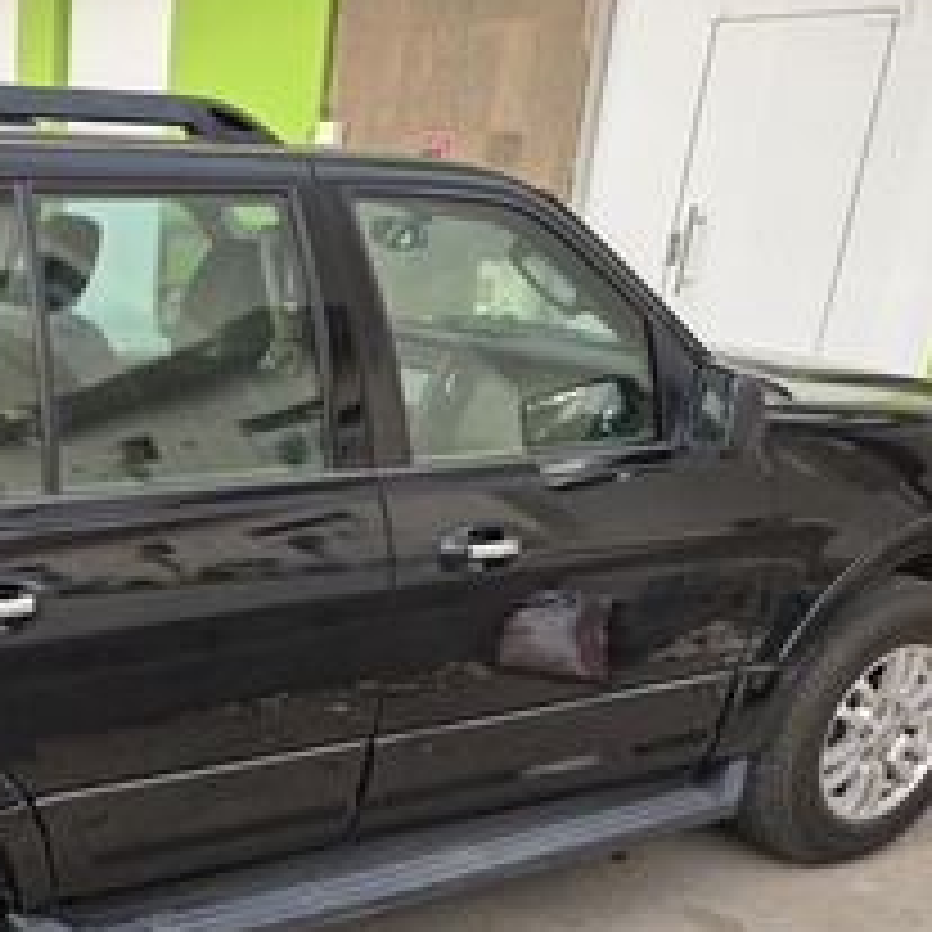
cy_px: 714
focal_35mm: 45
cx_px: 20
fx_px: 1371
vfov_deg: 36.6
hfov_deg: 34.5
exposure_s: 1/180
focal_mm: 6.3
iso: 64
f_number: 1.7
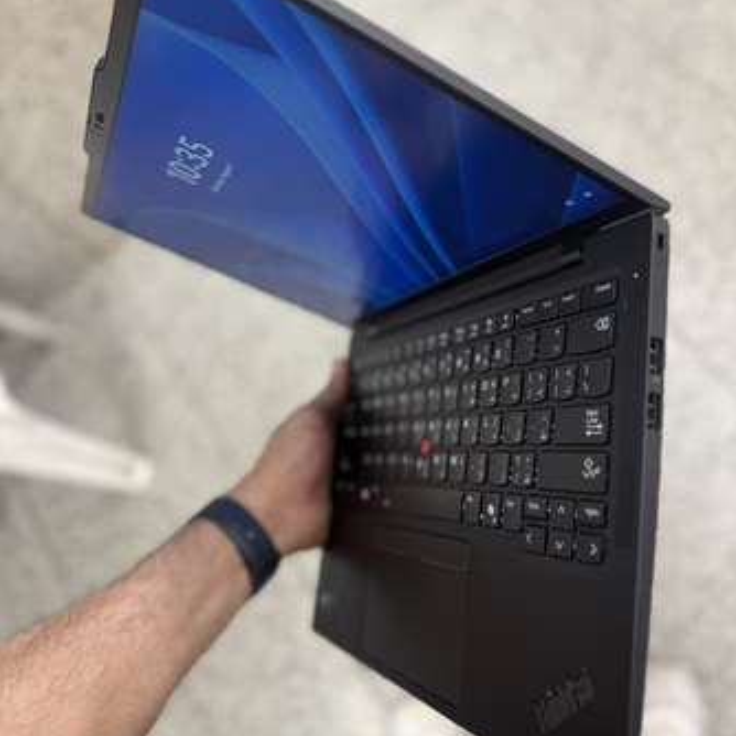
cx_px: 376
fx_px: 698
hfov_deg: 55.6
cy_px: 343
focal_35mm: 29
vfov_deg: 55.6
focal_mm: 6.76
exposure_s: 1/60
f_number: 1.78
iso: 100
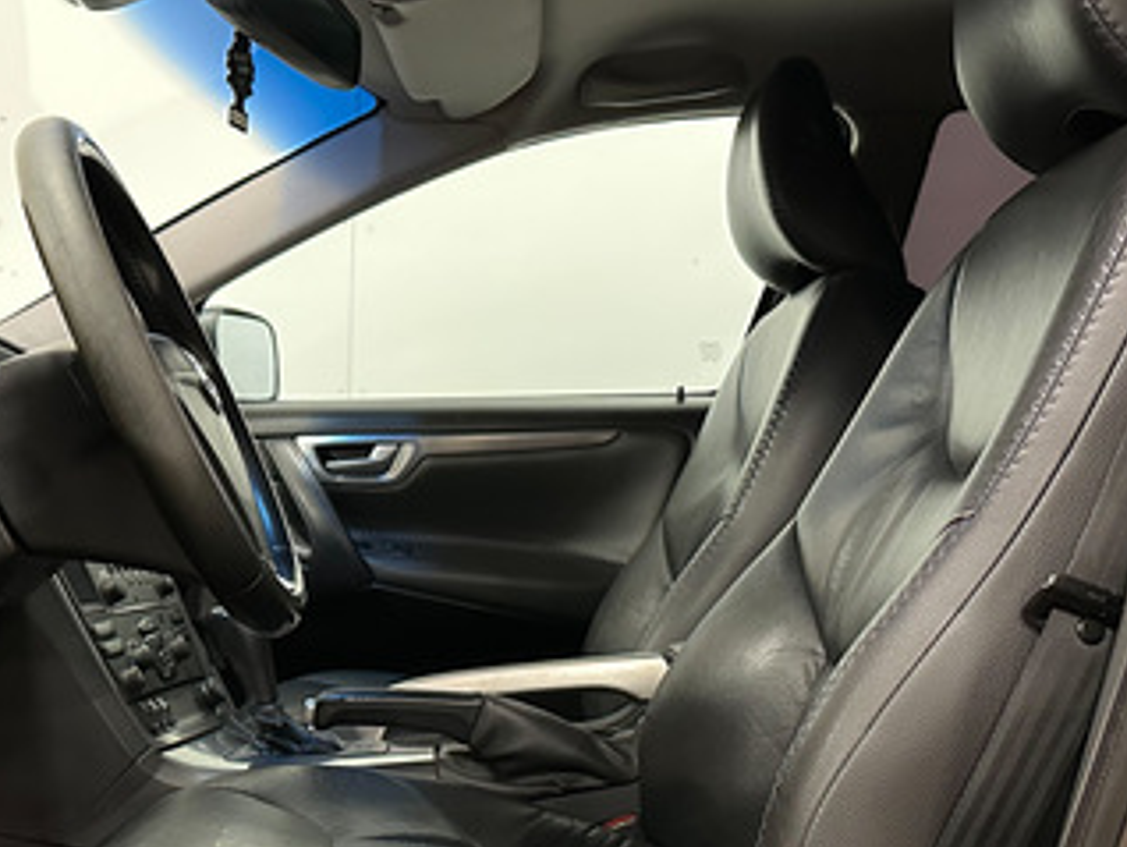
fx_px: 1597
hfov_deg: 38.8
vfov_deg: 29.3
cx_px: 507
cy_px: 634
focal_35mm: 49
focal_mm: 6.86
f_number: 1.8
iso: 1000
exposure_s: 1/40
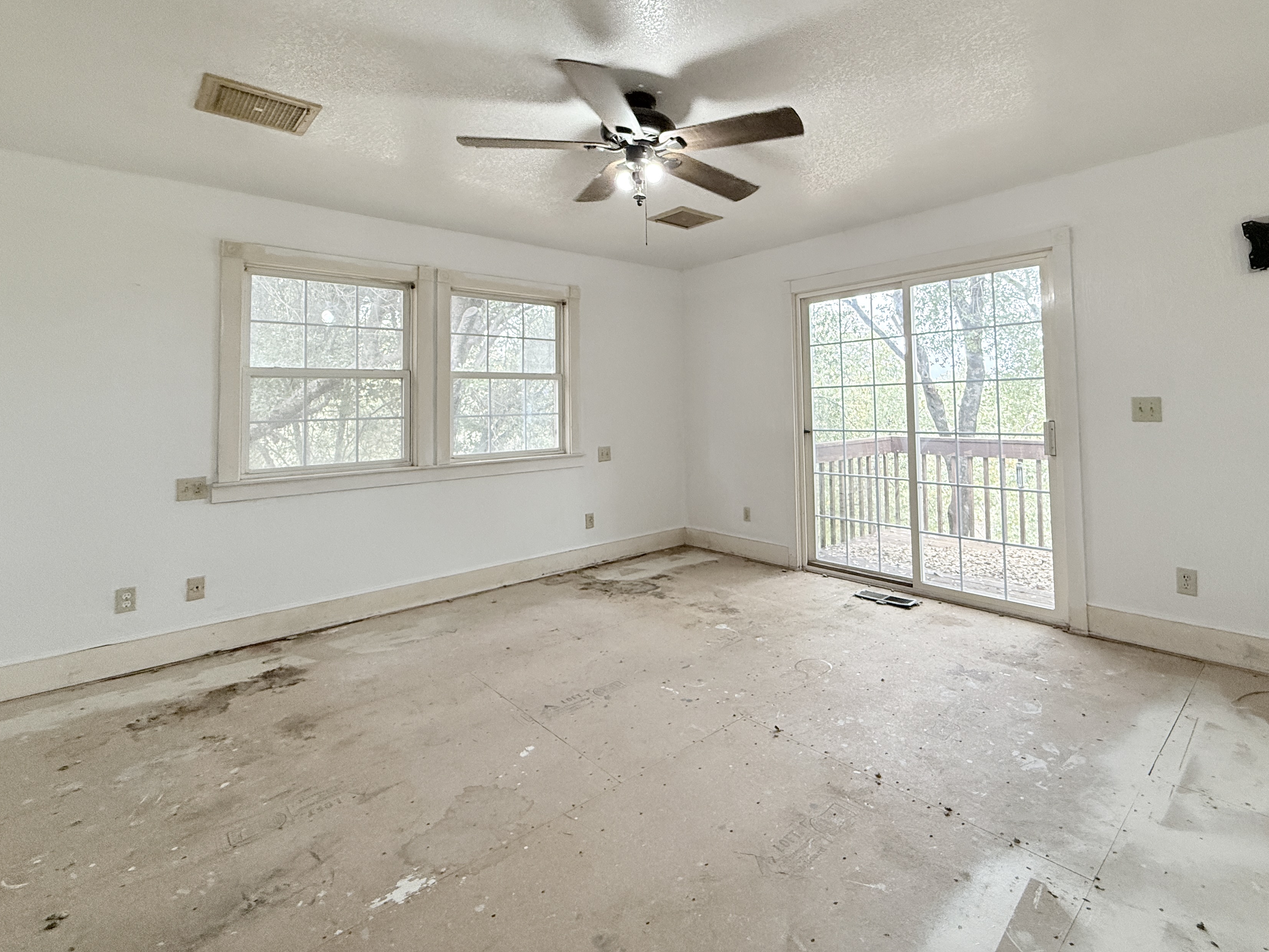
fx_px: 623
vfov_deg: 73.8
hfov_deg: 90.4
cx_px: 729
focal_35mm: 17
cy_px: 374
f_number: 2.2
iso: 200
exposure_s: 1/120
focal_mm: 2.22
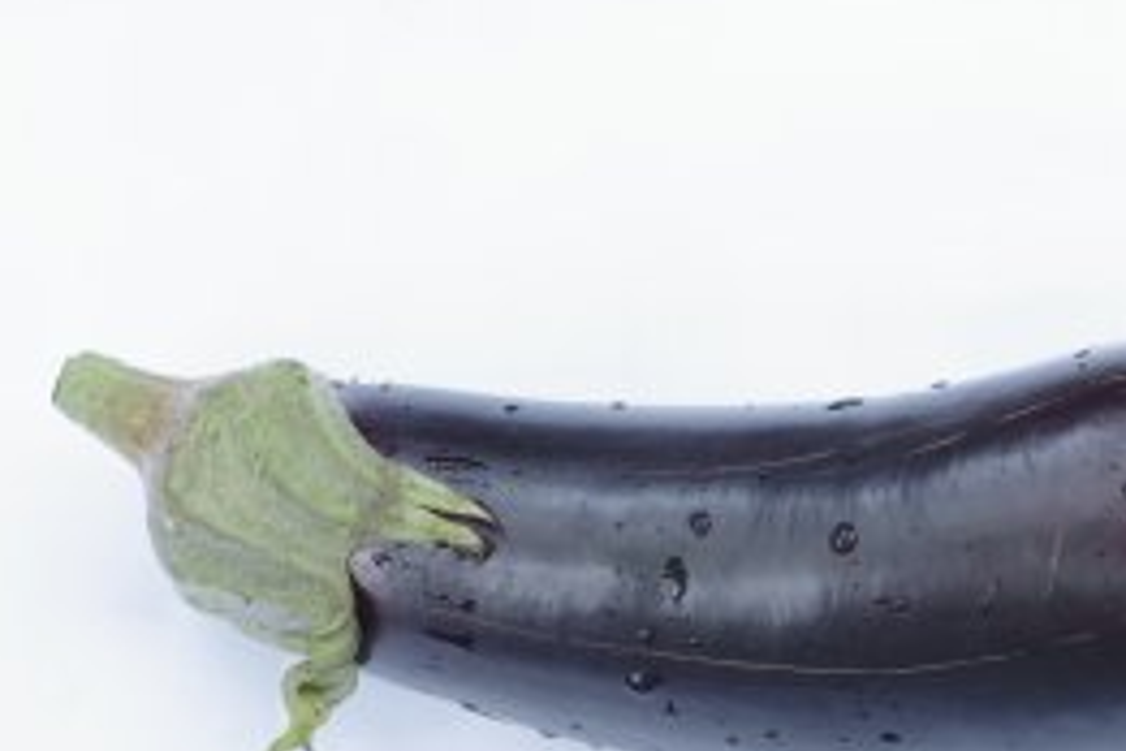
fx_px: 4035
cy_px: 643
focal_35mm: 129
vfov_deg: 10.6
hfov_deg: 15.8
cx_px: 802
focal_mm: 55
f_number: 8
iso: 200
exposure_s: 1
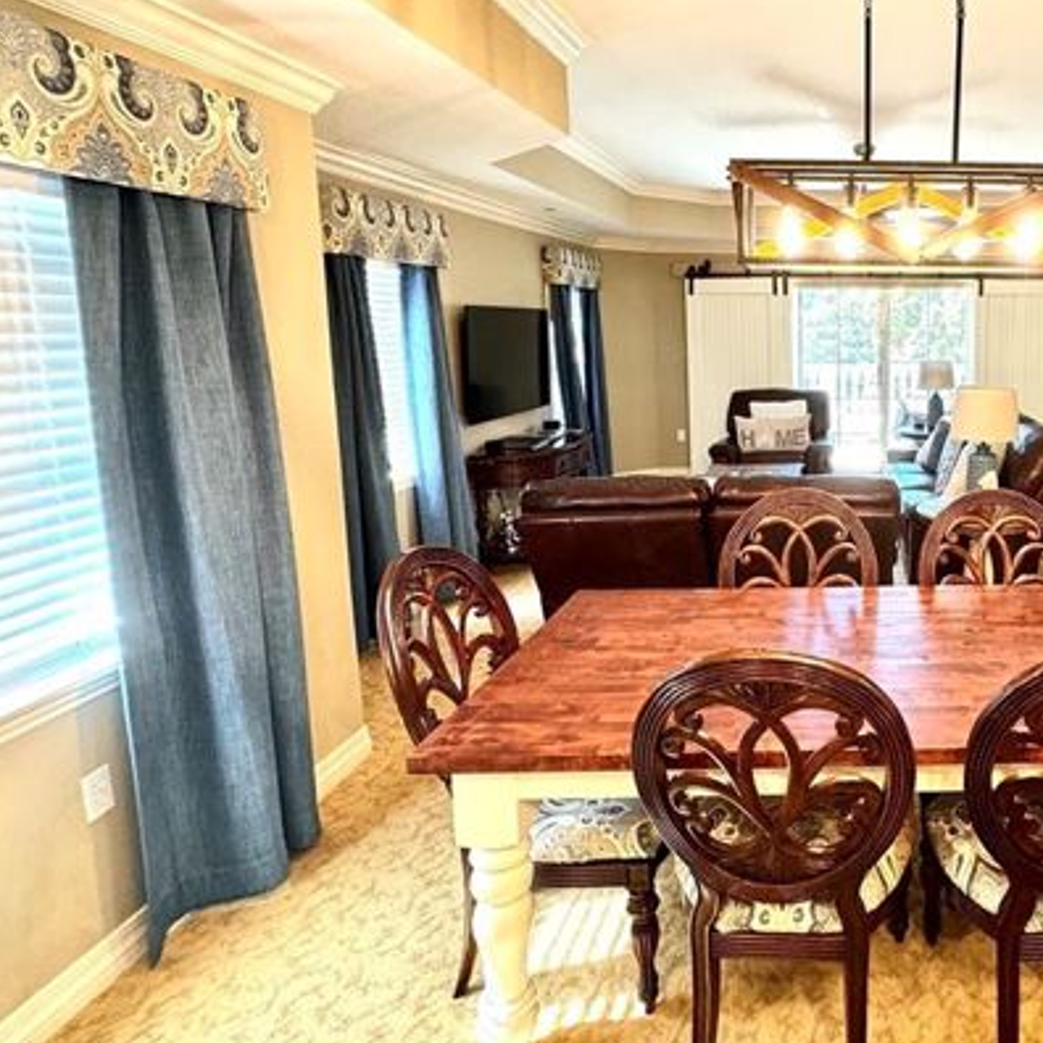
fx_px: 750
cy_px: 427
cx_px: 878
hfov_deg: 61.9
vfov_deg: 69.1
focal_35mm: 22
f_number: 2.2
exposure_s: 1/60
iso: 400
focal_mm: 2.22
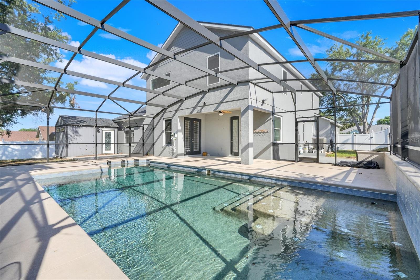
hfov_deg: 96.7
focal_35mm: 16
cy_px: 140
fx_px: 187
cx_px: 210
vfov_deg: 73.7
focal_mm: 16
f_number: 9
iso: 250
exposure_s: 1/30
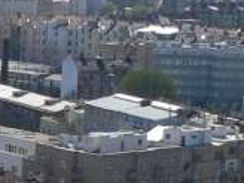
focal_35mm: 279
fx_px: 1967
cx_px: -167
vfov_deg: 5.3
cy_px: 306
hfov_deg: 7.0
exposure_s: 1/400
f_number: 6.3
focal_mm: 7.4
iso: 100
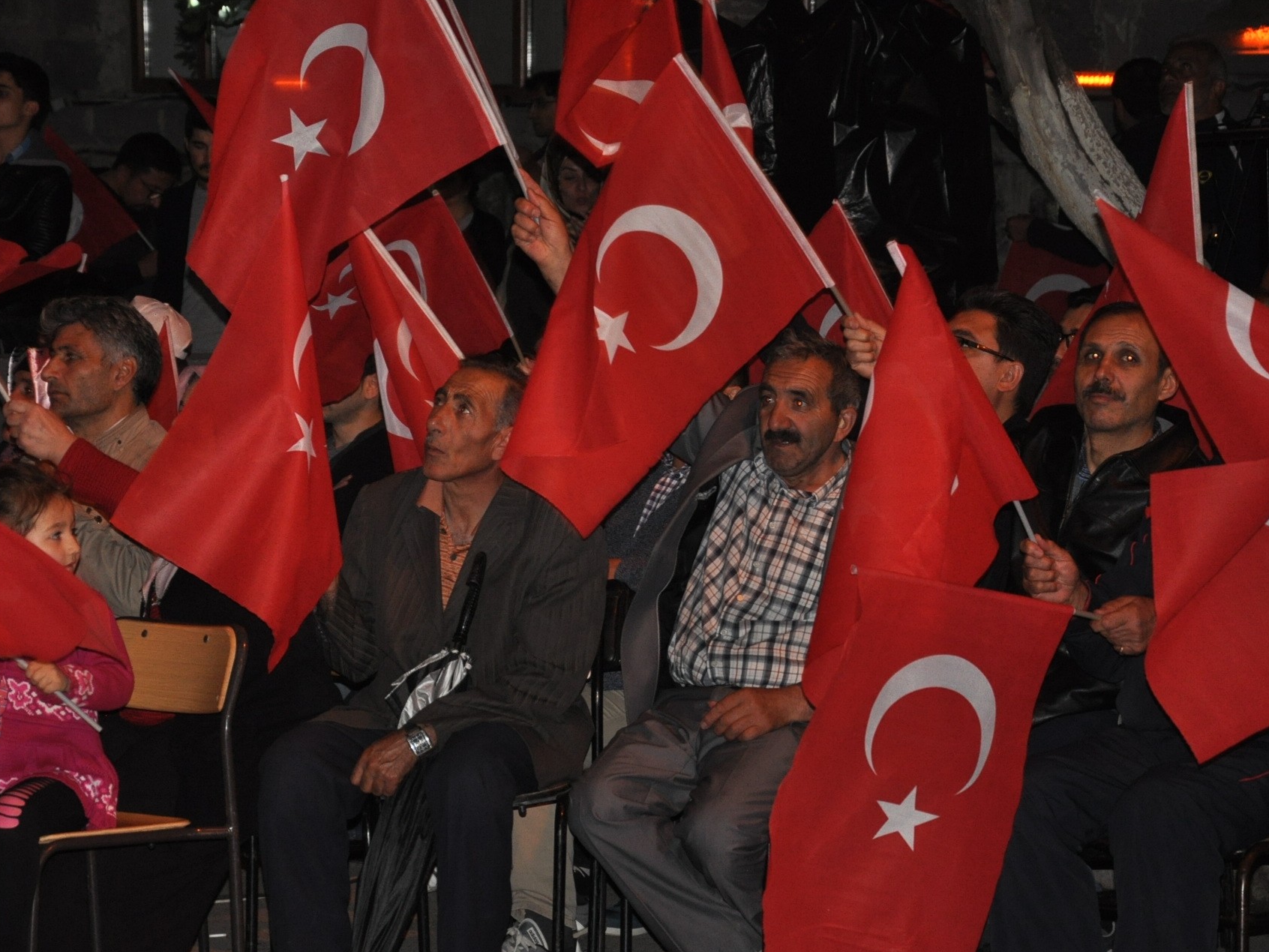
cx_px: 505
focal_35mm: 146
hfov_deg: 13.5
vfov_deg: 10.2
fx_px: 5352
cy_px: 509
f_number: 5.3
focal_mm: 80
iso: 800
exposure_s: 1/60
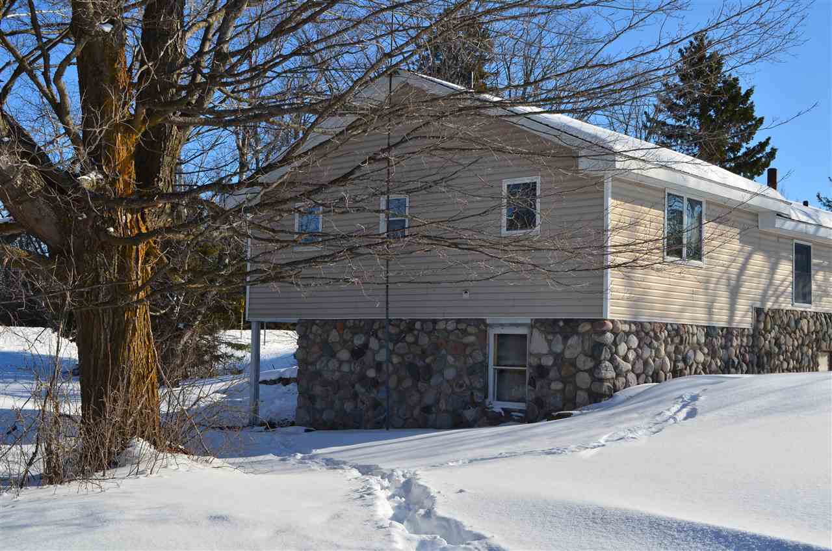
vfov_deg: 29.7
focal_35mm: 45
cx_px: 416
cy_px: 276
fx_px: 1038
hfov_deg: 43.7
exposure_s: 1/400
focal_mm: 30
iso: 200
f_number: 11
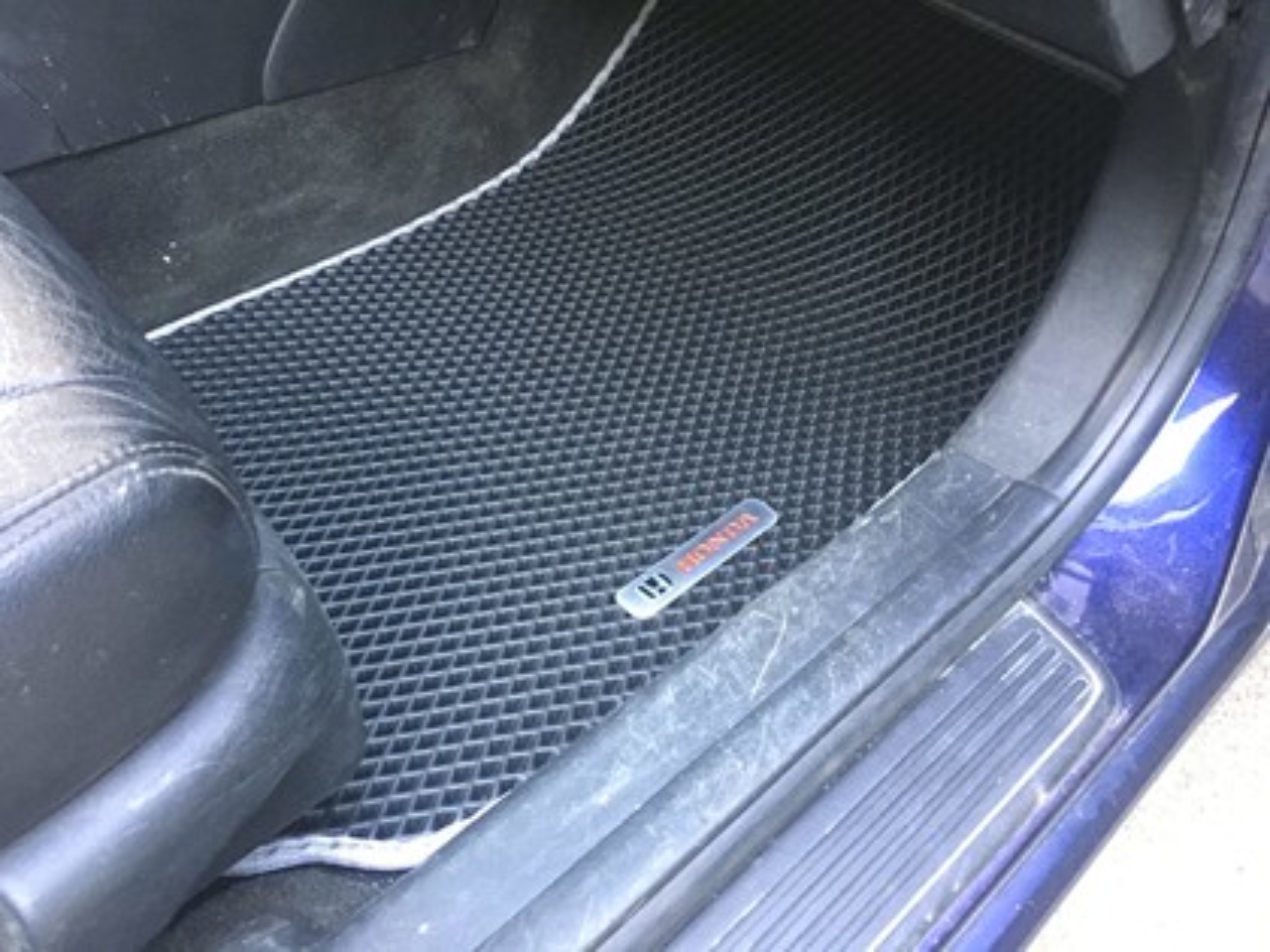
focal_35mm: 29
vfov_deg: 48.2
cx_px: 635
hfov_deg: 61.7
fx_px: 1064
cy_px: 476
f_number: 2.2
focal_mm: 4.15
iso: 250
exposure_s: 1/33
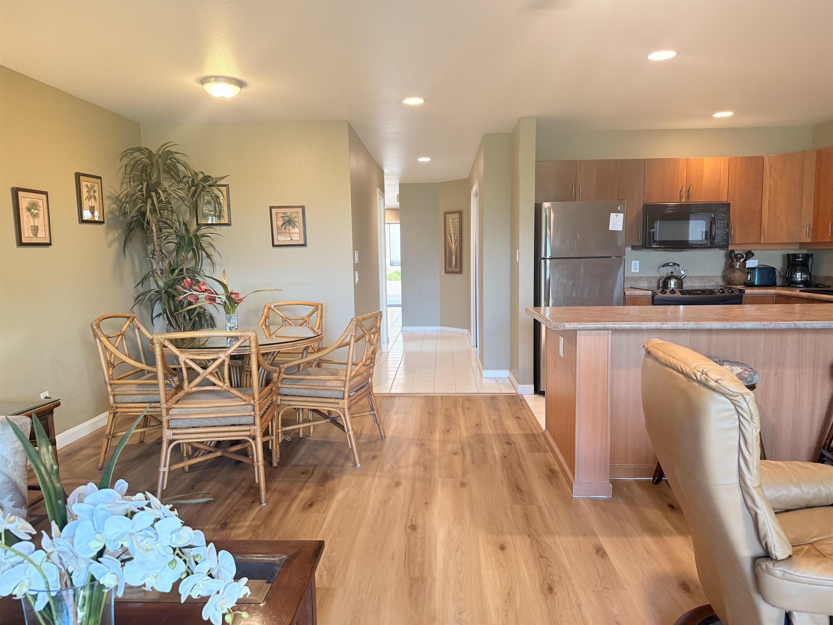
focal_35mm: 24
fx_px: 578
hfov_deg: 71.6
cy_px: 312
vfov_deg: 56.8
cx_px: 416
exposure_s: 1/60
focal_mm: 6.76
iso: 200
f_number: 1.78
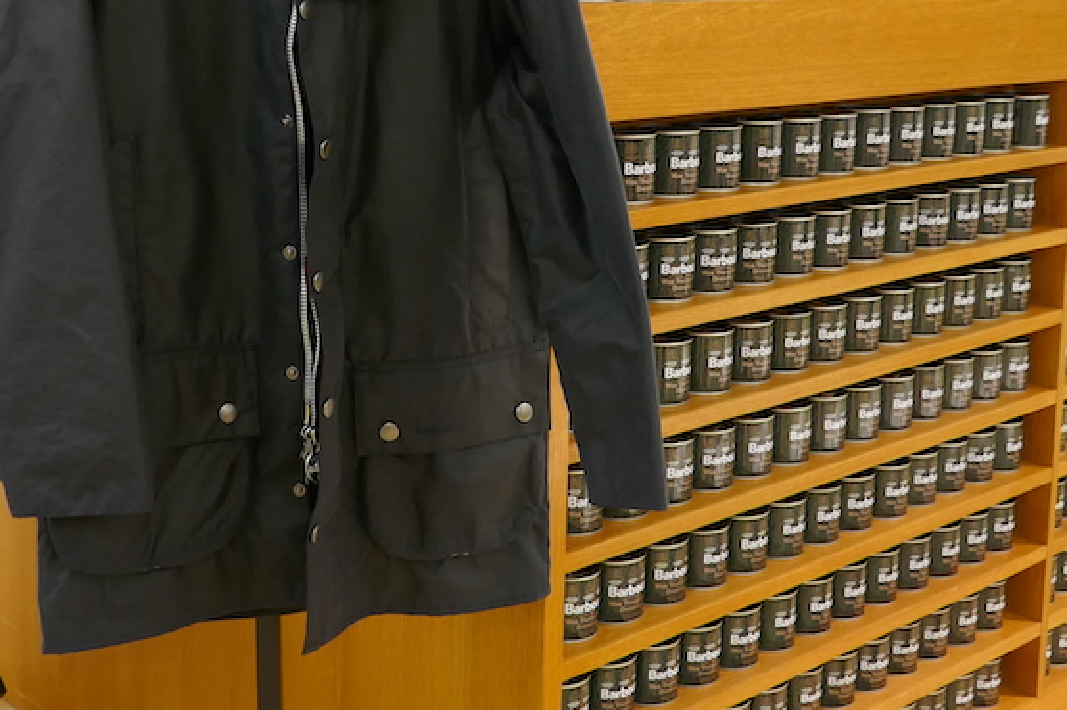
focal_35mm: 54
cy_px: 171
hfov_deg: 36.9
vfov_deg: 24.7
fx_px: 1599
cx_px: 484
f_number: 2.8
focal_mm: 9.1
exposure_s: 1/60
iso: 400
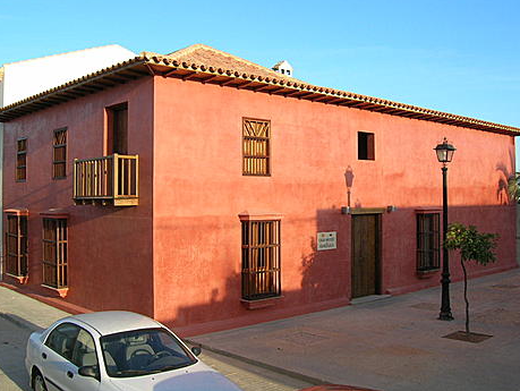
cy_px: 180
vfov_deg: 38.7
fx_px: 556
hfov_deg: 50.1
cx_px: 259
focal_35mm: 37
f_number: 4.9
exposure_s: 1/167
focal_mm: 5.7
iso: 50
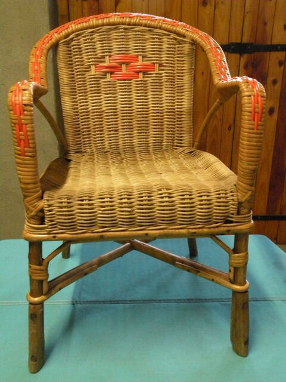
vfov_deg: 44.8
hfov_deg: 34.3
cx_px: 143
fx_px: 463
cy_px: 191
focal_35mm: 42
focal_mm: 7.4
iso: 800
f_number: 3.2
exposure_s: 1/22.6
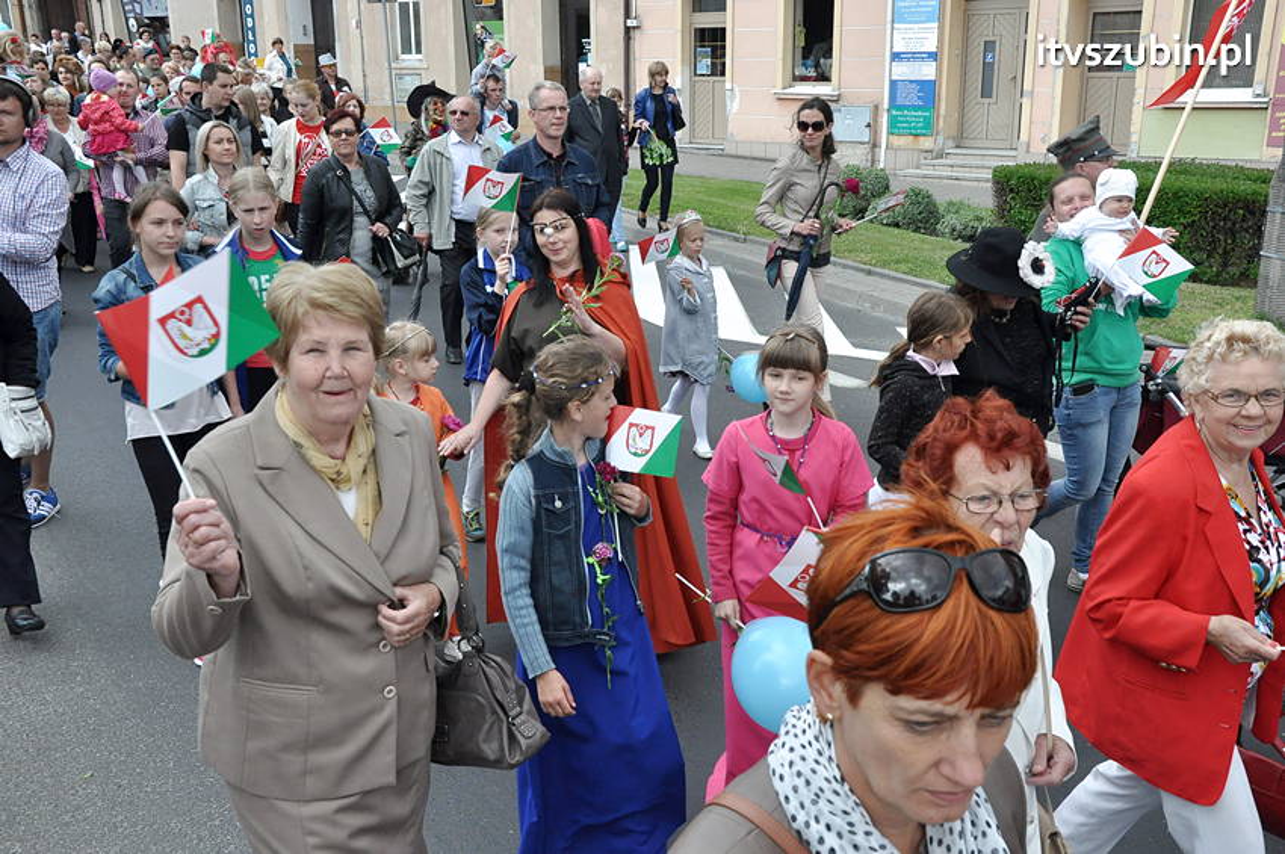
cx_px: 642
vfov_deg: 35.4
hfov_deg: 51.3
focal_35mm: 38
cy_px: 427
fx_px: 1337
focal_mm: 25
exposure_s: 1/640
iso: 1250
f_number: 10
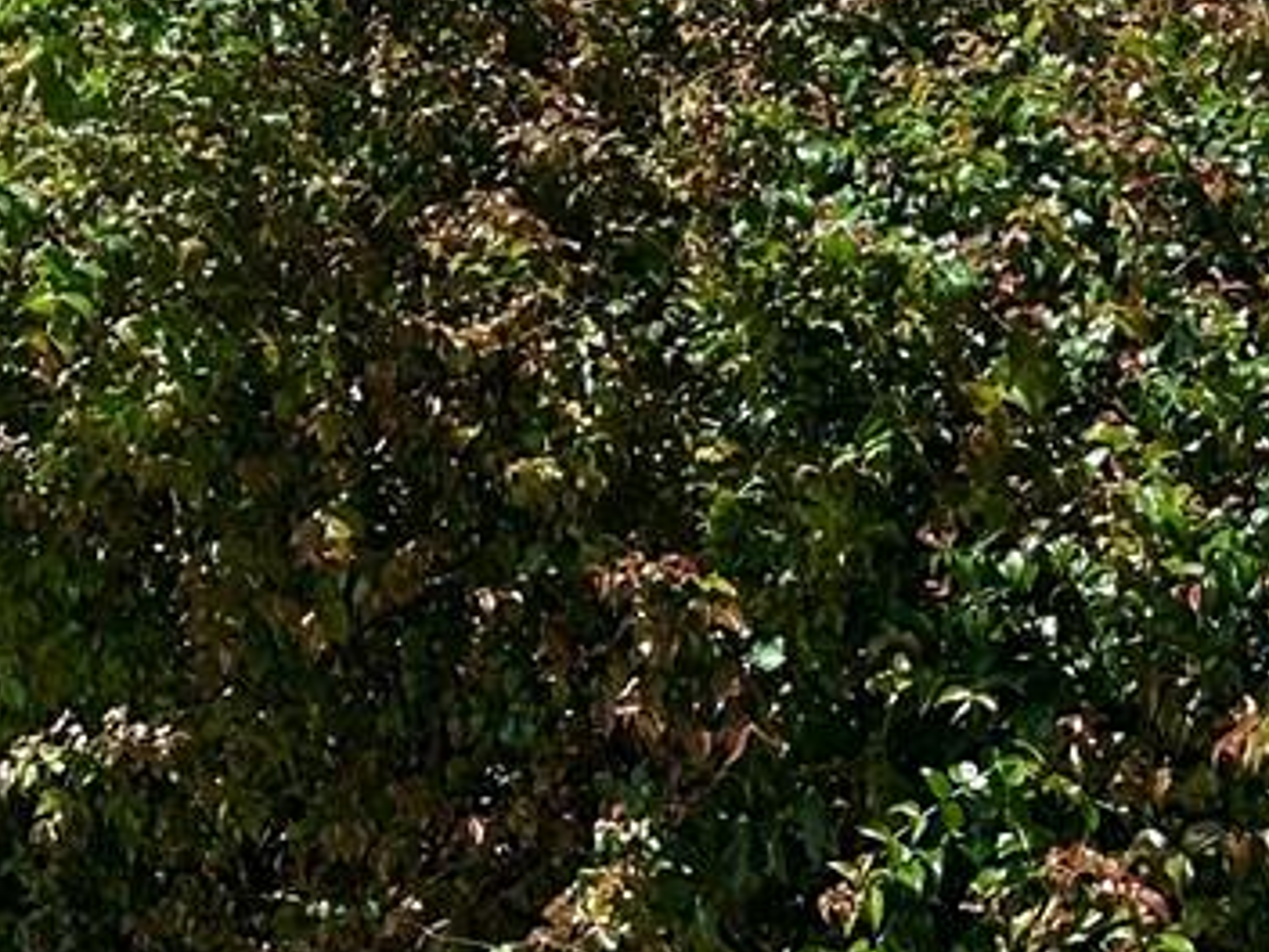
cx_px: 393
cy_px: -1057
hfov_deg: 18.0
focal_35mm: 109
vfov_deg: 11.9
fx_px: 3996
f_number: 1.78
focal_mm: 6.86
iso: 80
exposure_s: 1/6211
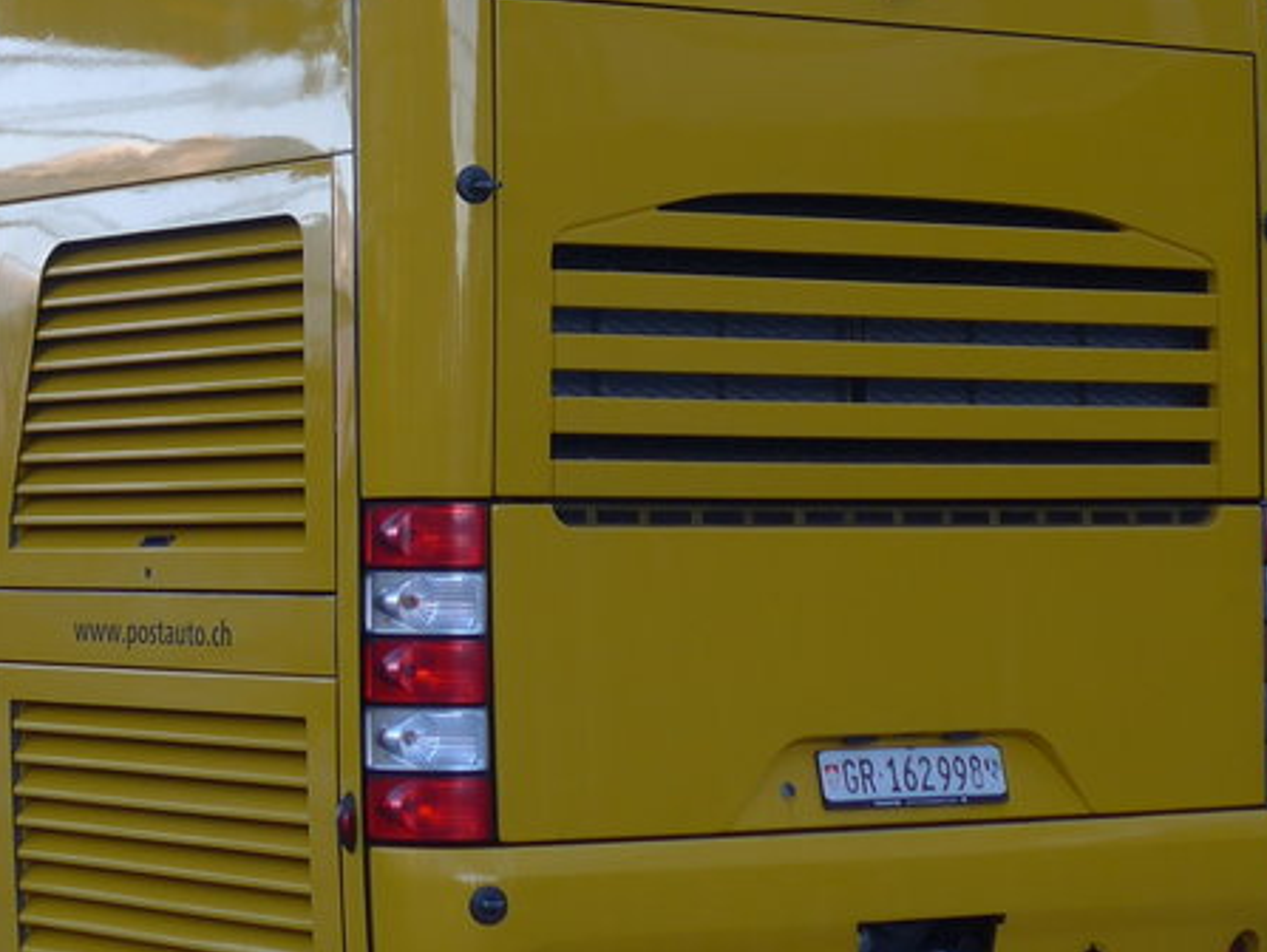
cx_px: 145
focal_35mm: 118
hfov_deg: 16.5
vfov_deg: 12.5
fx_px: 4322
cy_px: 122
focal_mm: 9
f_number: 2.8
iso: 80
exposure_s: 1/80
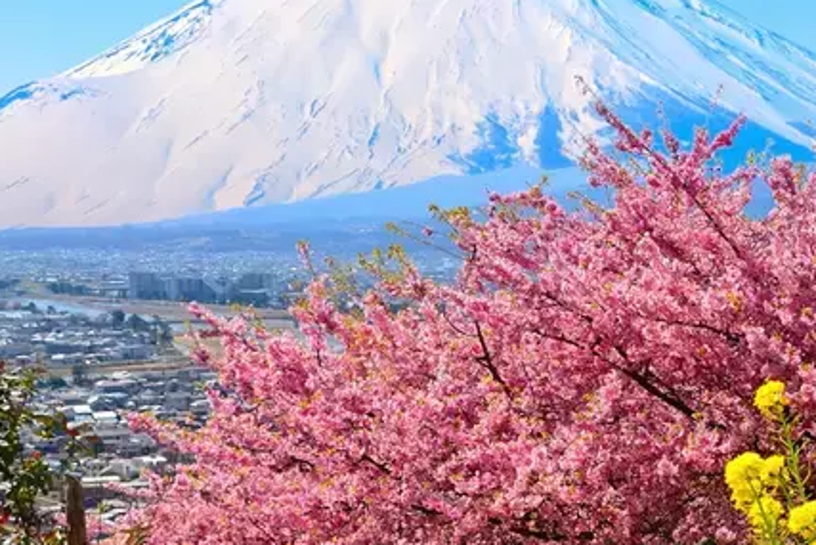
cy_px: 207
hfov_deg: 4.4
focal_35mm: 464
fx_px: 10520
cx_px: 503
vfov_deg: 3.0
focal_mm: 220
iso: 100
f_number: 13
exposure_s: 1/640
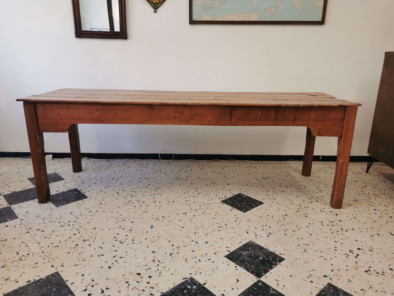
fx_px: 307
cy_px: 148
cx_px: 197
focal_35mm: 27
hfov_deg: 65.3
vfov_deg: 51.4
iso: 80
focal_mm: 5.58
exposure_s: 1/100
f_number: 1.8
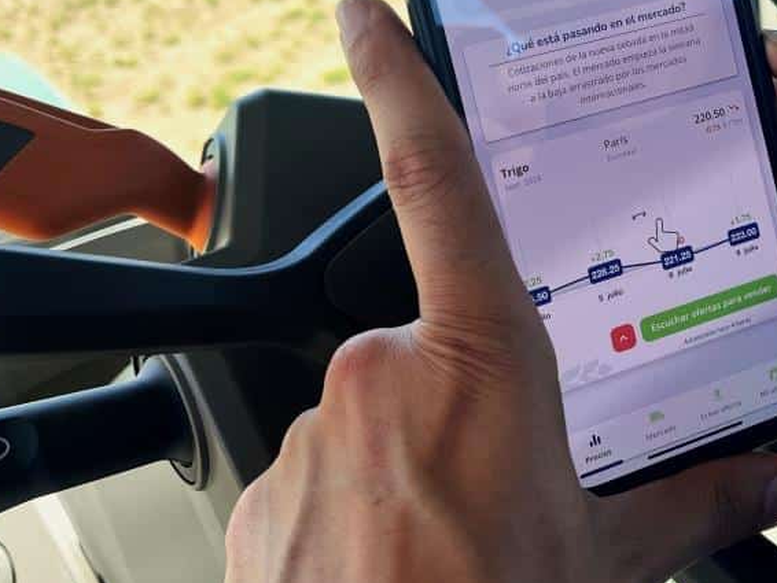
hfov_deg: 38.6
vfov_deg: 29.8
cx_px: 642
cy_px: 74
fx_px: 1055
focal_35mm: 47
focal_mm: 5.1
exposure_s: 1/951
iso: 50
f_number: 1.6
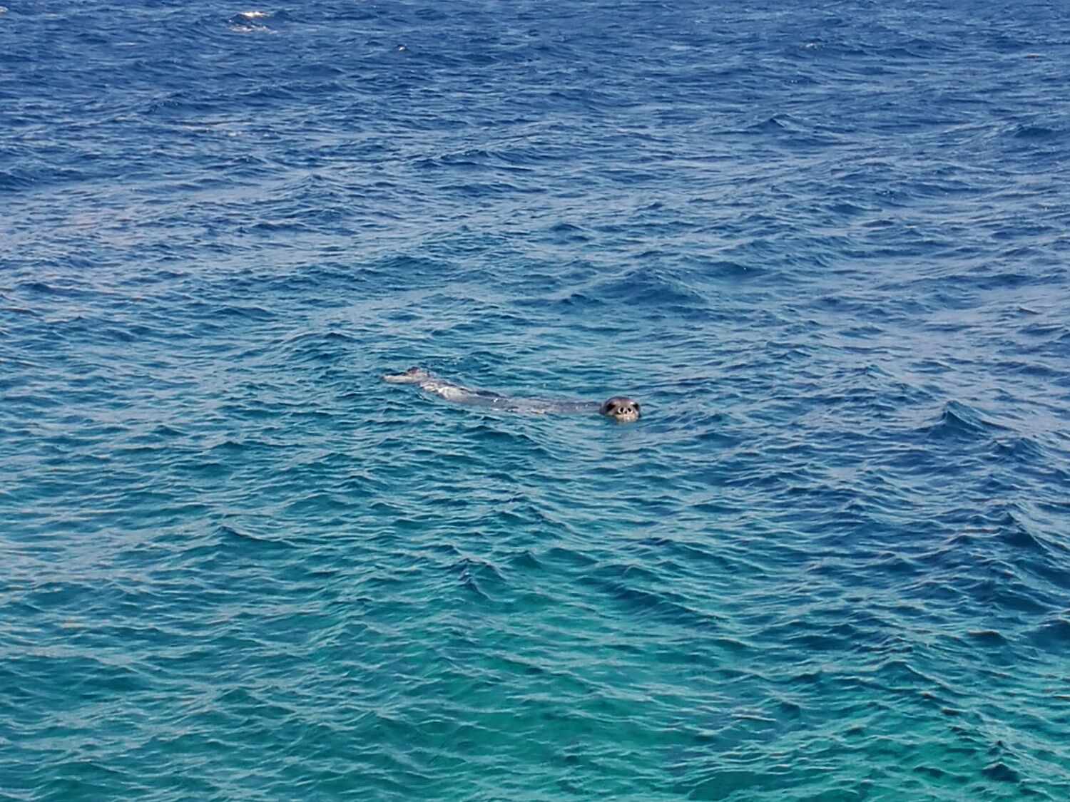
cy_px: 401
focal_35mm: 108
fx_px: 3338
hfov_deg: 18.2
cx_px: 535
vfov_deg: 13.7
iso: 50
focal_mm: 4.04
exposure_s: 1/691
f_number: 2
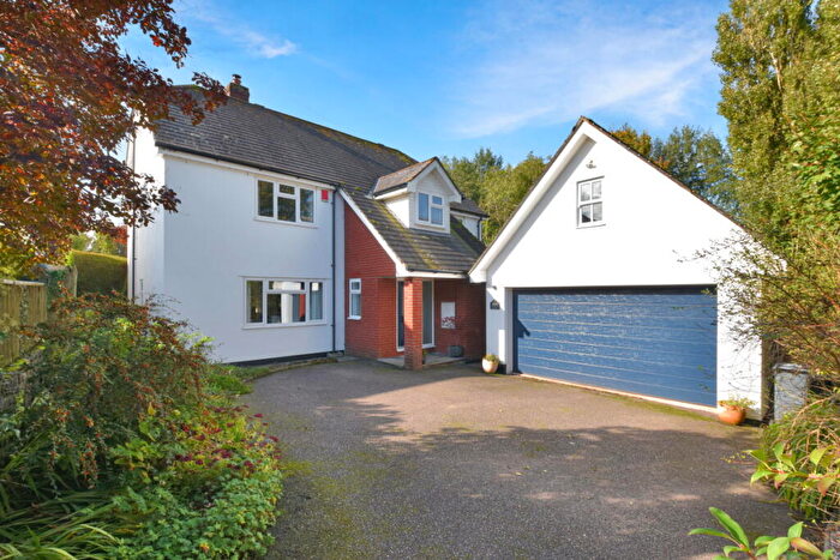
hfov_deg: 100.4
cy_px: 280
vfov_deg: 77.4
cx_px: 420
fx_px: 350
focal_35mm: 15
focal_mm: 10
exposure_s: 1/250
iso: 180
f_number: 8
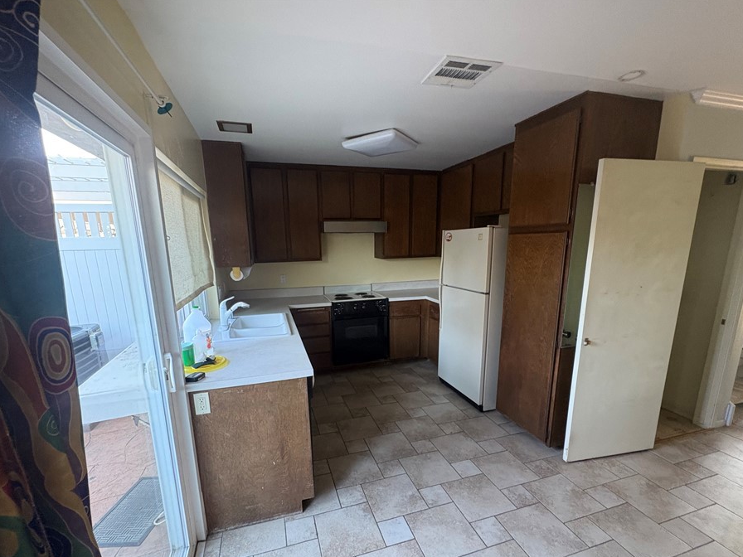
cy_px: 314
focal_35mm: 16
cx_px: 370
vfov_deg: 77.7
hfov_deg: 94.5
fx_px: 343
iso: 500
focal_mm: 2.22
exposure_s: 1/60
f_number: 2.2
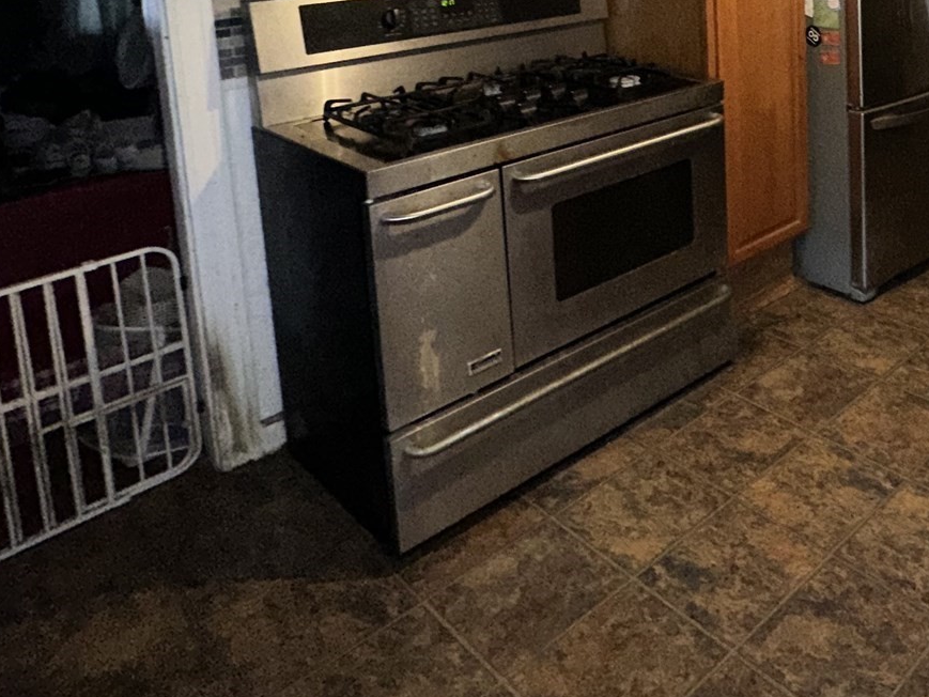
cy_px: -6
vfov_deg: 38.0
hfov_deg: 48.7
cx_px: 857
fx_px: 886
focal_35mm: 33
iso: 250
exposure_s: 1/40
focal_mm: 2.22
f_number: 2.2
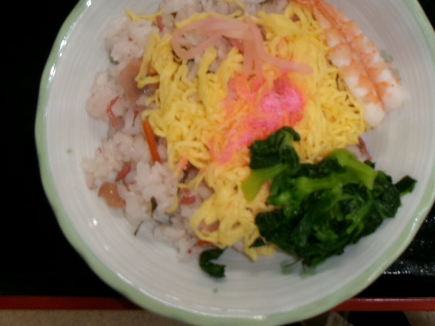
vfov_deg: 23.8
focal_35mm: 59
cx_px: 345
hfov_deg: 31.9
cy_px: 7
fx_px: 741
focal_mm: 5.1
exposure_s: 1/34
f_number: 3.9
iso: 160
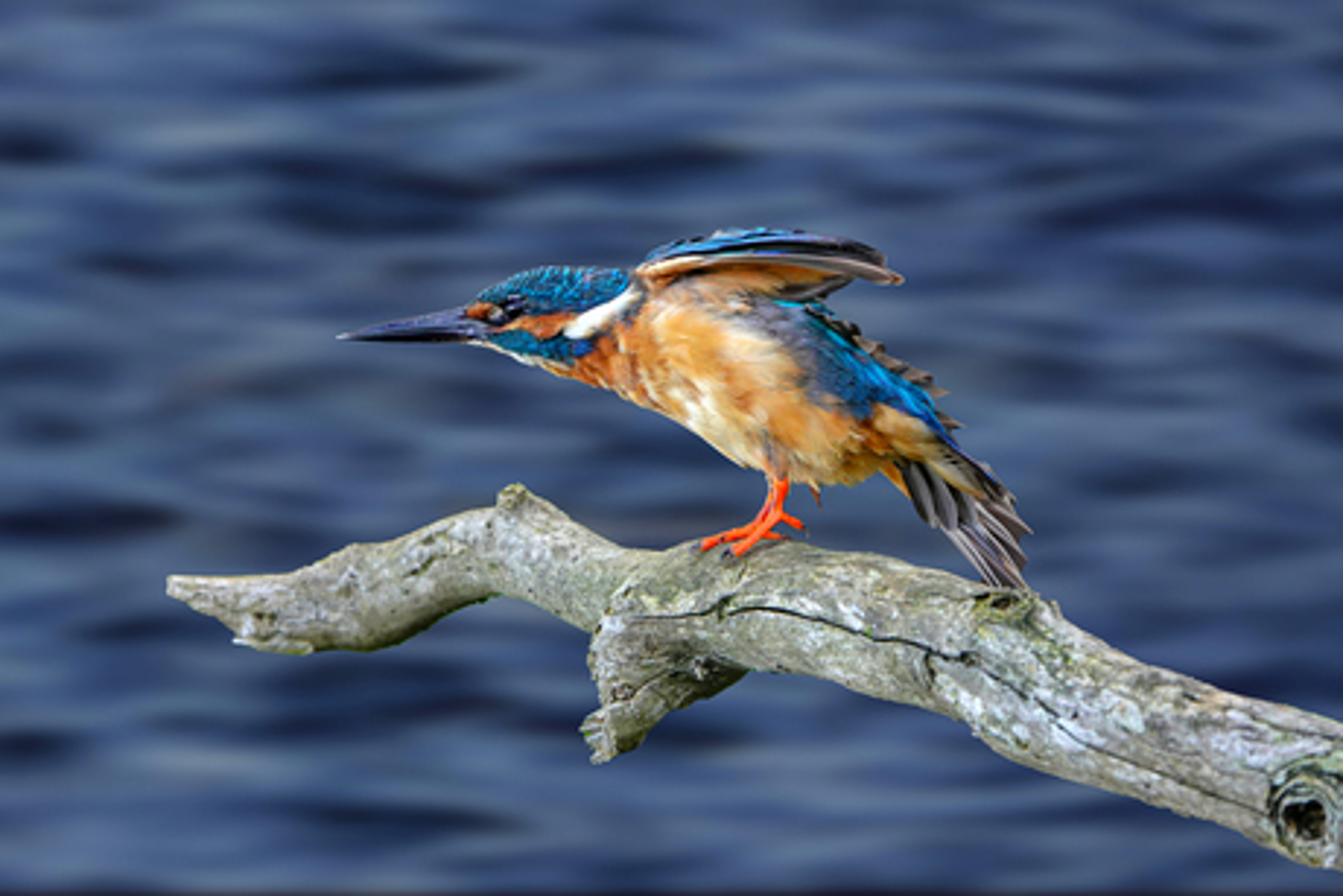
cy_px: 448
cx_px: 672
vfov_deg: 2.3
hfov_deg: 3.4
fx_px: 22389
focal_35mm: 600
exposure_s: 1/400
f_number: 4
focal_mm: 220
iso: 400
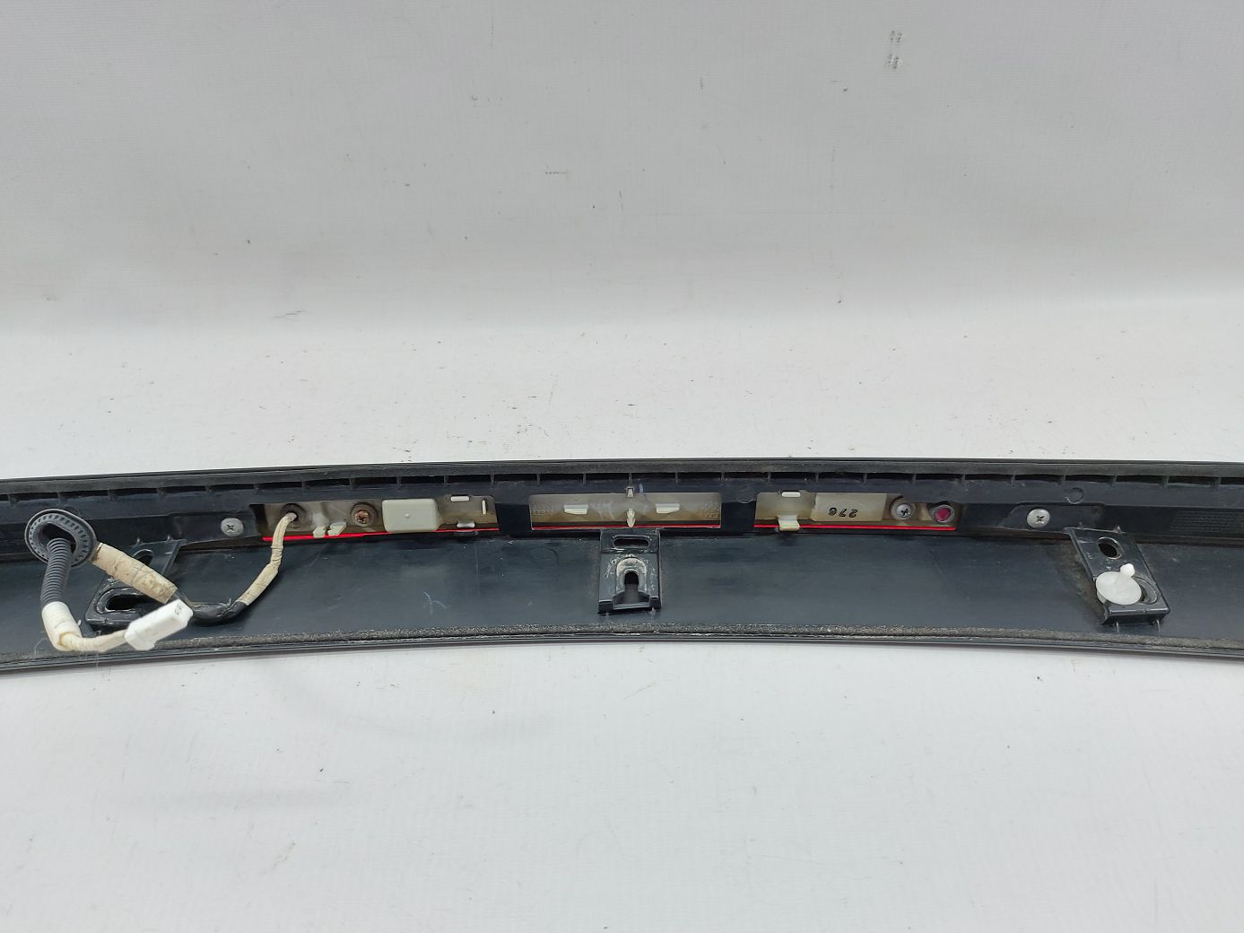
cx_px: 622
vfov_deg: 56.8
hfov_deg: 71.6
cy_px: 466
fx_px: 862
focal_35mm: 24
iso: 80
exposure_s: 1/50
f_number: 1.8
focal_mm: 5.23
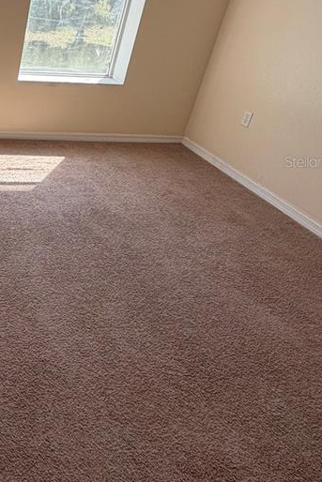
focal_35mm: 34
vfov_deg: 54.7
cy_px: 161
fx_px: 456
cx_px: -71
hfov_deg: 31.9
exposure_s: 1/273
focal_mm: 2.22
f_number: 2.2
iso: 50
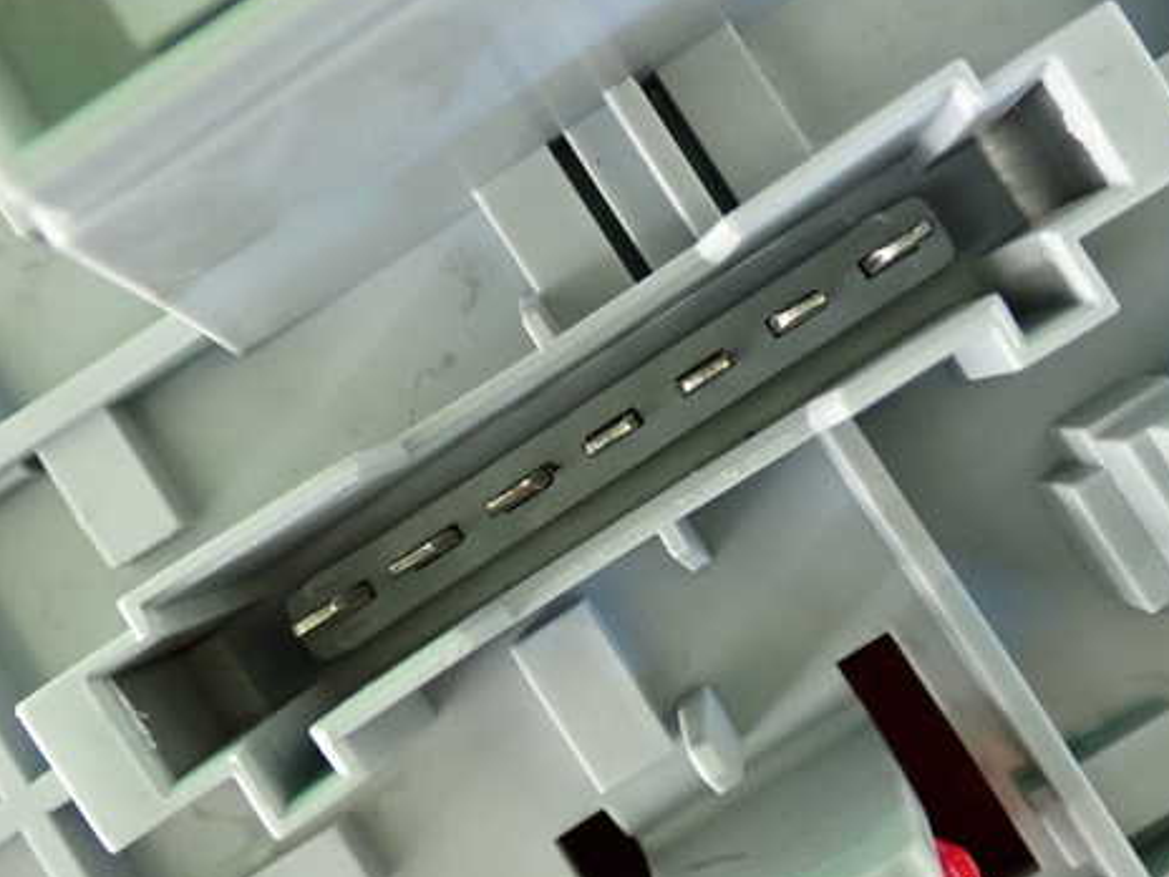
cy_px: 431
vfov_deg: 27.5
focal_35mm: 53
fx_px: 1790
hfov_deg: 36.2
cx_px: 590
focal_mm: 7.31
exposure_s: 1/125
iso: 1000
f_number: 2.8
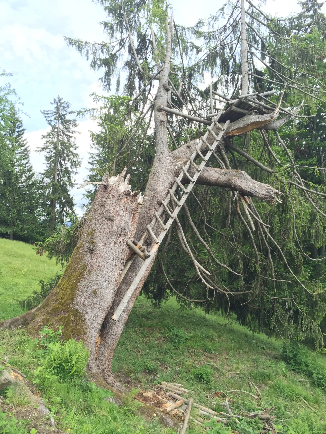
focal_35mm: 29
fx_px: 364
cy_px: 217
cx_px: 163
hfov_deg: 48.2
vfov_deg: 61.7
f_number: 2.2
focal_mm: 4.15
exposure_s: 1/247
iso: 32
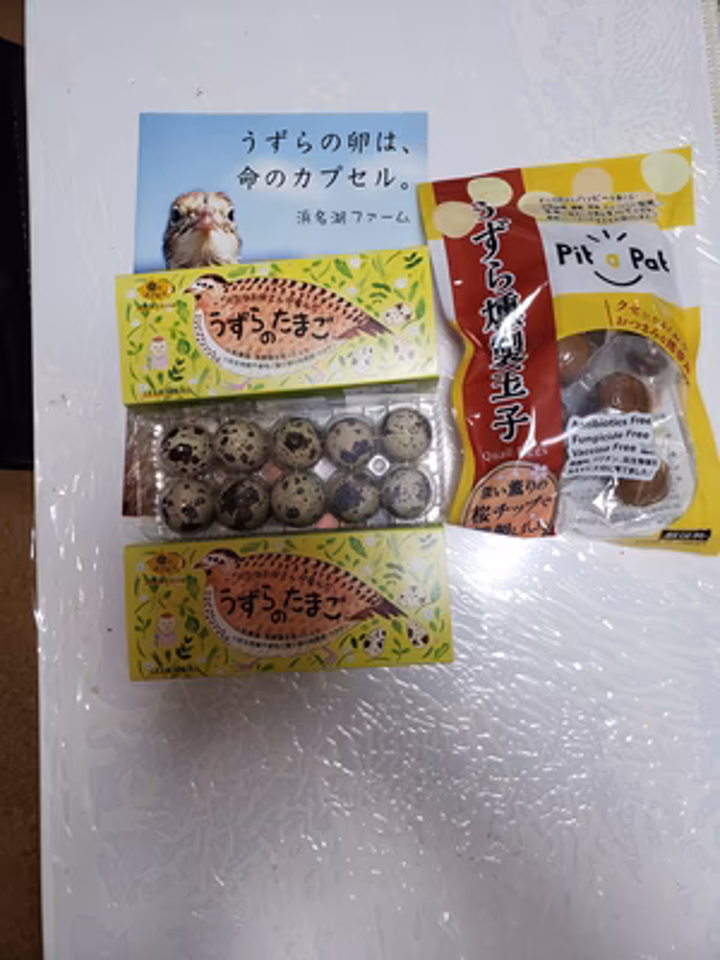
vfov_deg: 67.3
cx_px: 360
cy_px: 480
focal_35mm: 26
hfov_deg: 53.1
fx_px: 721
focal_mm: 4.3
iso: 160
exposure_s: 1/50
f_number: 2.4
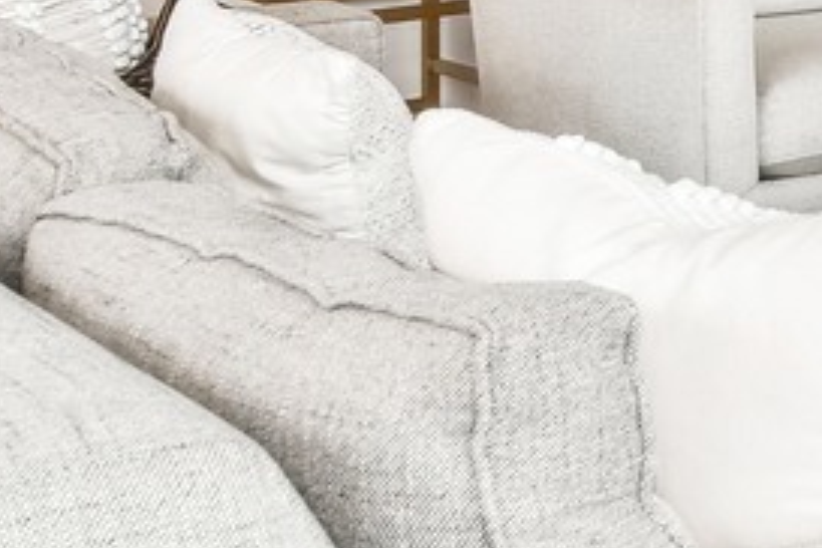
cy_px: -413
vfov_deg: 11.9
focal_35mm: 107
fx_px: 2443
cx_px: 1626
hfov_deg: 15.4
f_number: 8
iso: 200
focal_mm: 12
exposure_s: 1/40
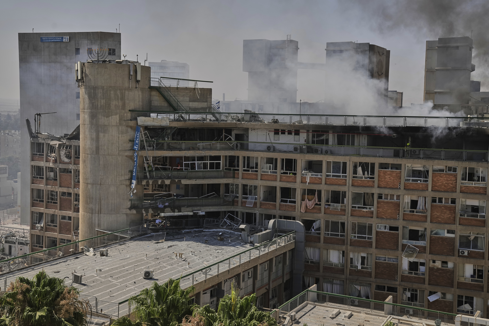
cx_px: 244
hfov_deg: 41.1
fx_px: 652
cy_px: 163
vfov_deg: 28.1
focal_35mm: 48
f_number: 7.1
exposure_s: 1/2000
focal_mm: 48
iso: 500
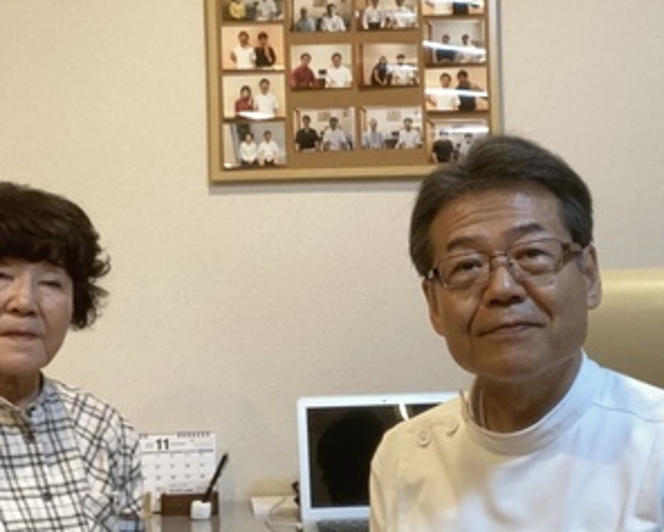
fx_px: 1121
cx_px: 296
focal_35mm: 57
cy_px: 260
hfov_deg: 33.0
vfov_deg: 26.7
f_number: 2.2
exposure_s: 1/50
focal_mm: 2.87
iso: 125
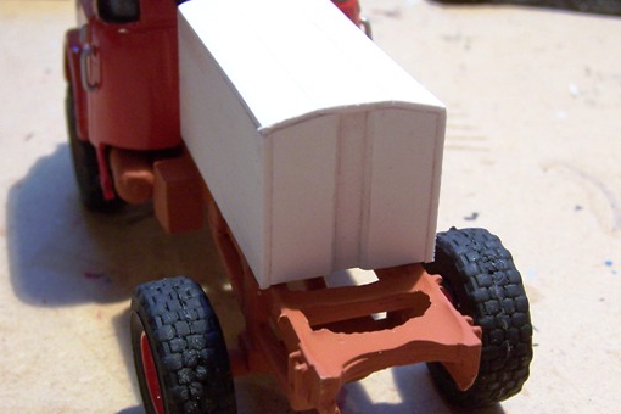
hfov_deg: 32.4
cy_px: 230
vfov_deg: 21.9
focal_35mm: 62
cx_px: 315
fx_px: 1069
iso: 140
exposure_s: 1/30
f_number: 2.8
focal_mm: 6.3
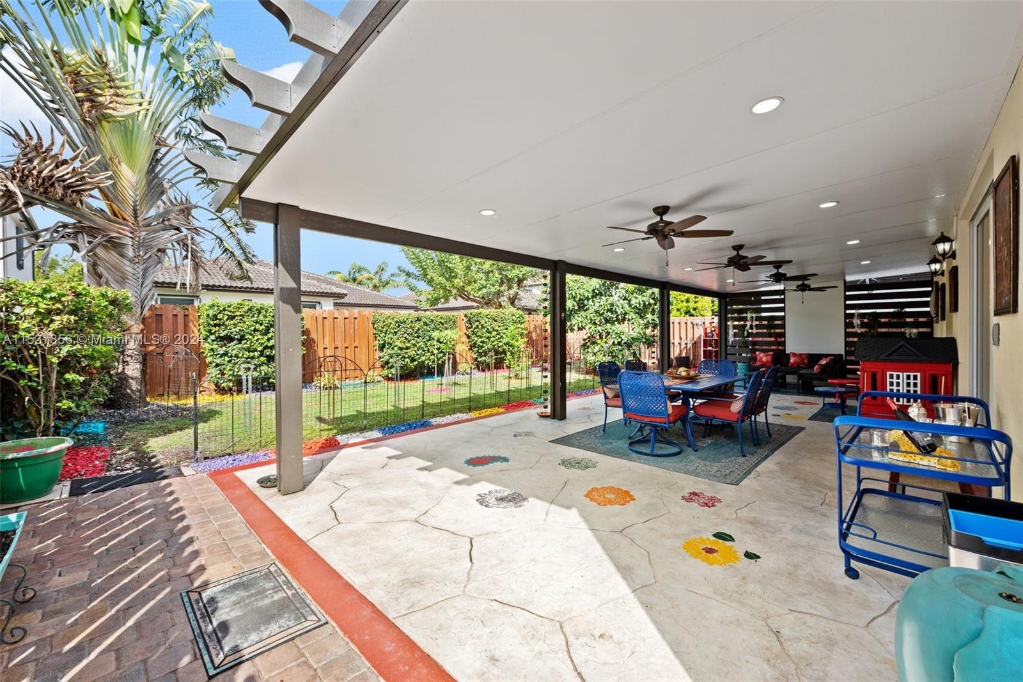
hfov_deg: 104.2
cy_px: 341
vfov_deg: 81.2
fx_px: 398
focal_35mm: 14
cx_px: 512
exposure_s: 1/250
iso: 200
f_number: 8
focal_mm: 14
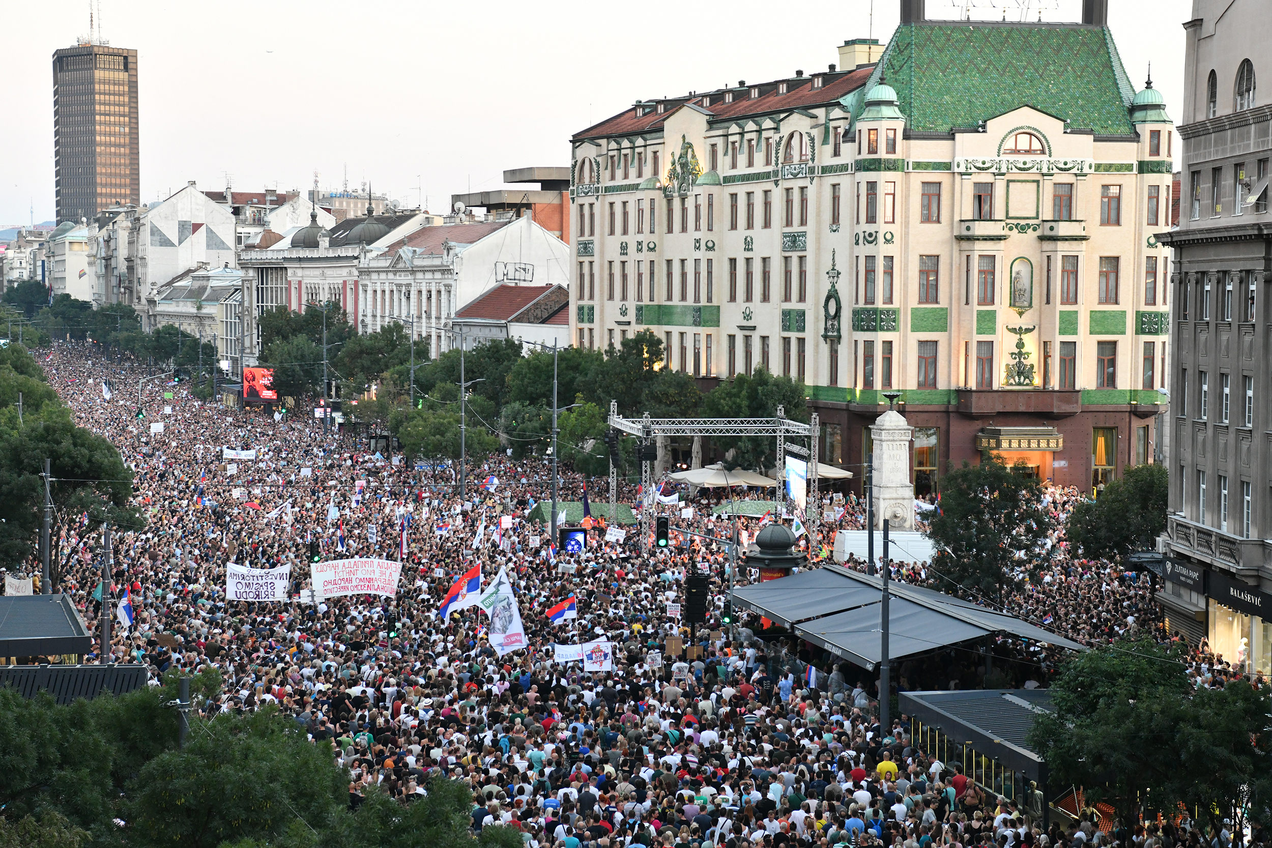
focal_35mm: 70
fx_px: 2473
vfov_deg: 19.5
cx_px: 636
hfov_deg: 28.8
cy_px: 424
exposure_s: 1/160
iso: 2000
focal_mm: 70
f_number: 4.5
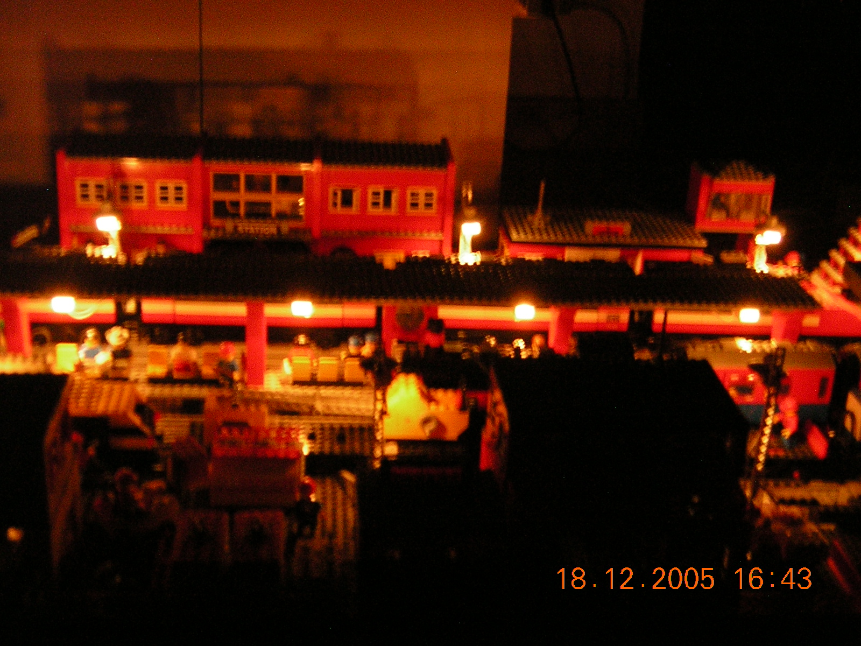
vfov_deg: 28.6
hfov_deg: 37.5
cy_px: 323
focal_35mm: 51
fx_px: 1269
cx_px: 430
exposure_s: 1.5
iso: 200
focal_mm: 6.6
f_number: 3.1
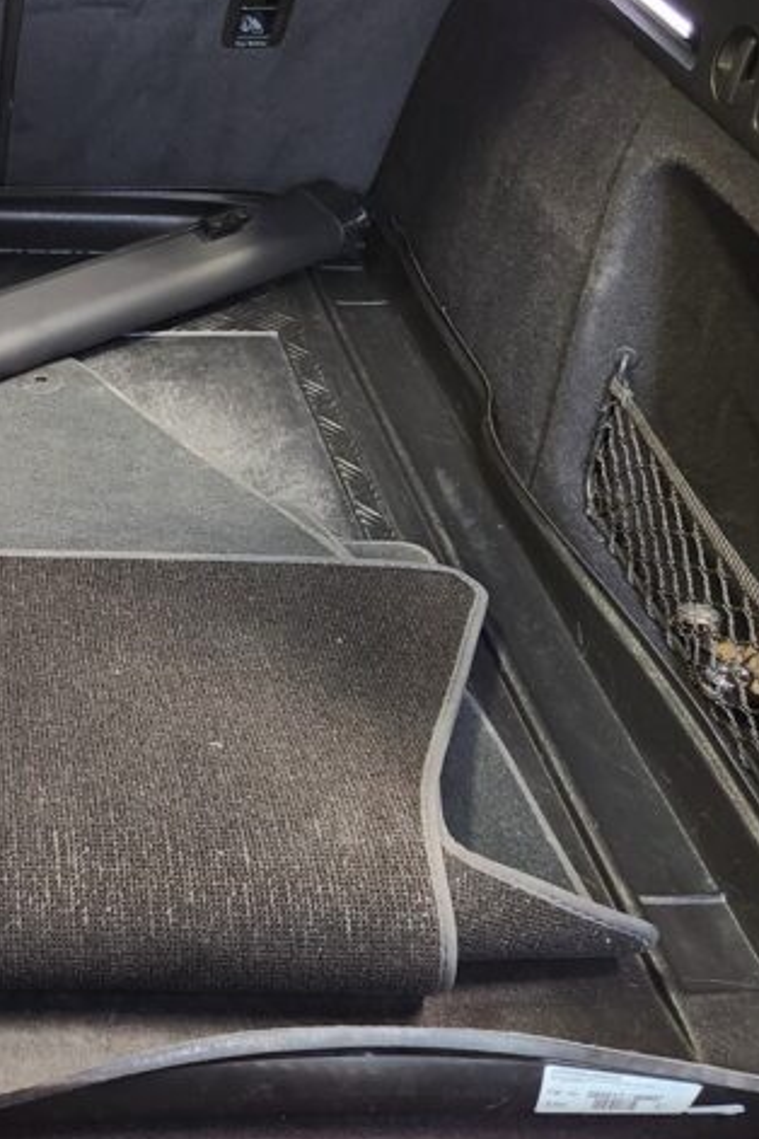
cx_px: -140
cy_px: 331
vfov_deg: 37.5
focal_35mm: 52
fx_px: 1644
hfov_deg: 23.8
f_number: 1.8
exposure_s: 1/40.1
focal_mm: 5.4
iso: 320
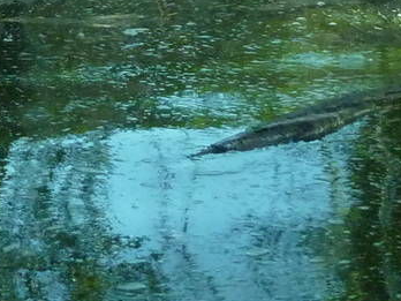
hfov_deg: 16.9
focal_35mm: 115
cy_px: -189
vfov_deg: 12.1
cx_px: 38
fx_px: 1332
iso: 400
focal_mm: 4.1
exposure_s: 1/400
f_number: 3.3
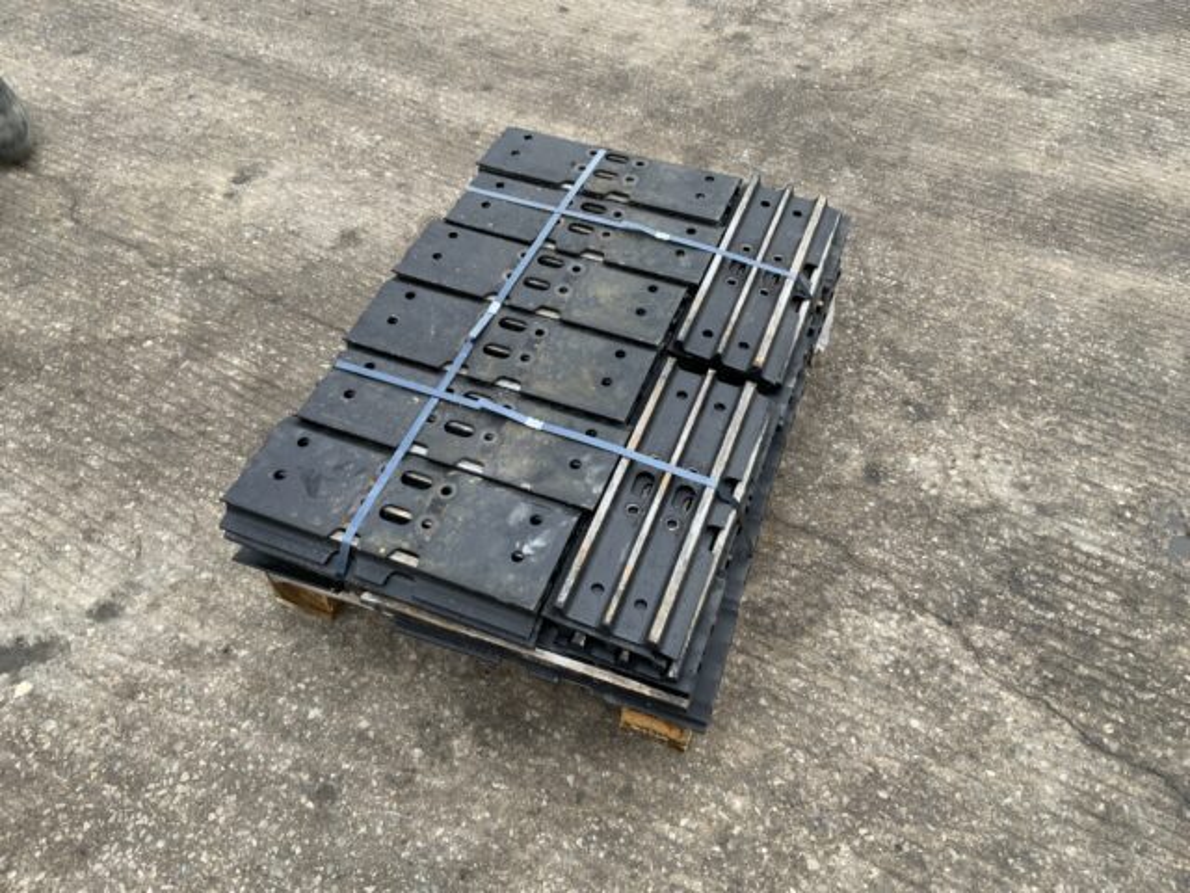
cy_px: 446
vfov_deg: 48.2
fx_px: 997
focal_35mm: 29
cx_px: 595
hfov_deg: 61.7
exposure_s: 1/122
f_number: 1.8
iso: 20
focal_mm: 3
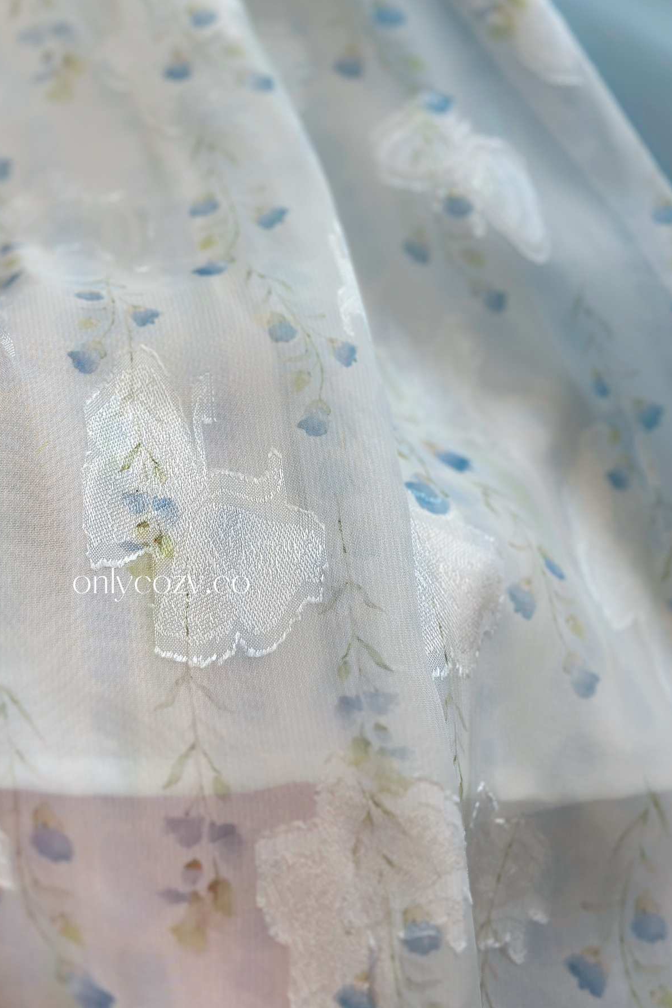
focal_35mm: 67
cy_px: 431
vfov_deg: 30.0
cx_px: 275
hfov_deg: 20.3
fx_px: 1876
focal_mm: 6.86
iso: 80
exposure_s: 1/356
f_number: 1.78
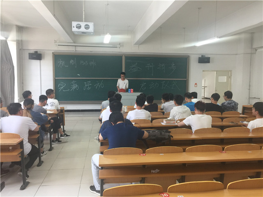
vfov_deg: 48.2
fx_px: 220
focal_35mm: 29
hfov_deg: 61.7
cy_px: 98
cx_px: 132
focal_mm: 4.15
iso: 40
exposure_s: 1/17
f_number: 2.2
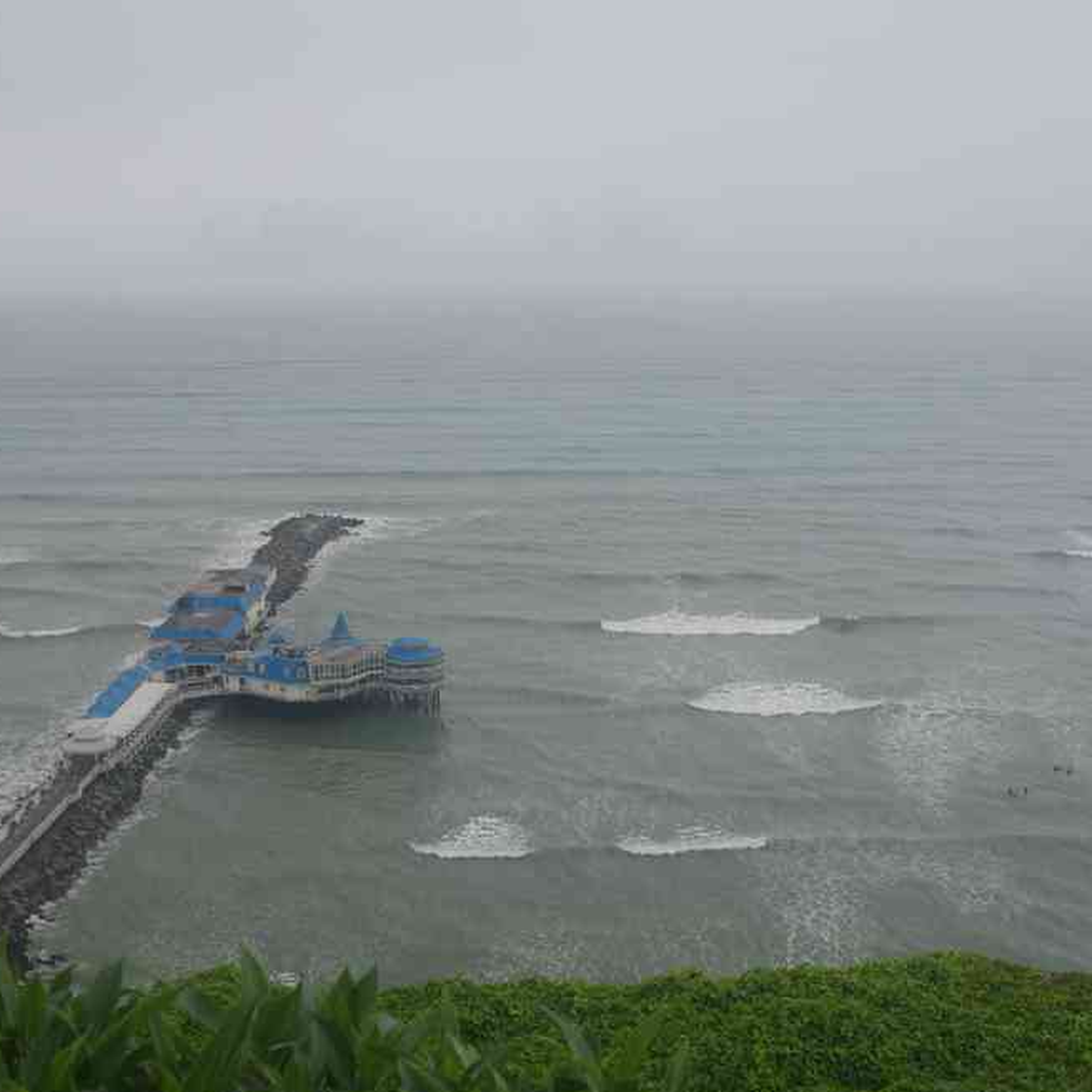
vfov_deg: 37.8
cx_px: 407
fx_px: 1593
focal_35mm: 45
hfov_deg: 37.6
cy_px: 553
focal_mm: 23
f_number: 11
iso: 200
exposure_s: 1/100
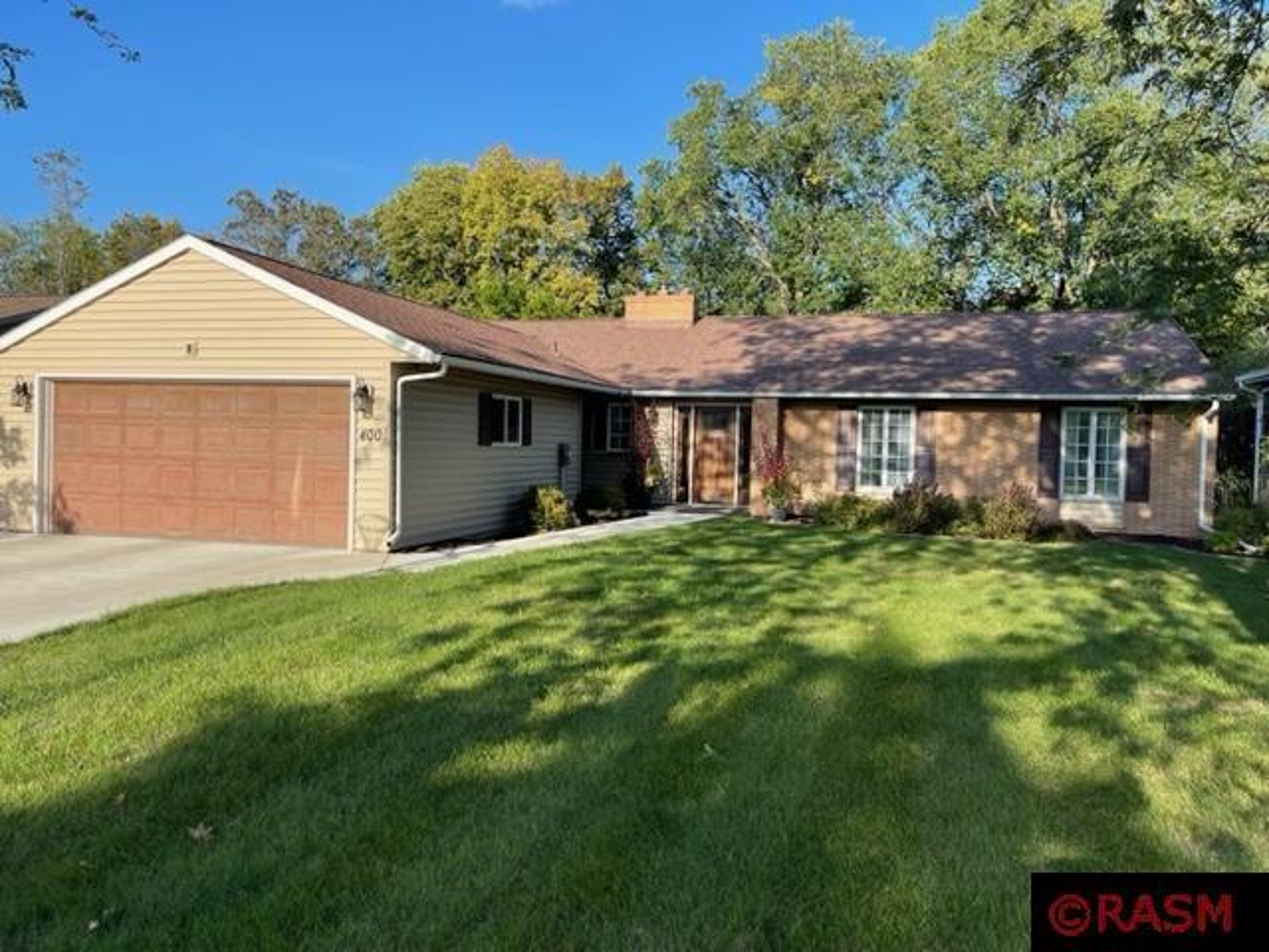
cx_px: 634
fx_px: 953
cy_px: 476
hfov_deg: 67.3
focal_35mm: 26
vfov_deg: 53.1
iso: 32
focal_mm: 5.1
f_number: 1.6
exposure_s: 1/1575
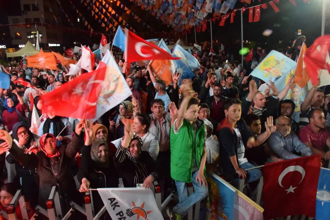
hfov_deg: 67.4
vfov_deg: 47.9
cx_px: 165
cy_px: 110
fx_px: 247
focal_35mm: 27
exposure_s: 1/50
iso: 10000
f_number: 10
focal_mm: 18
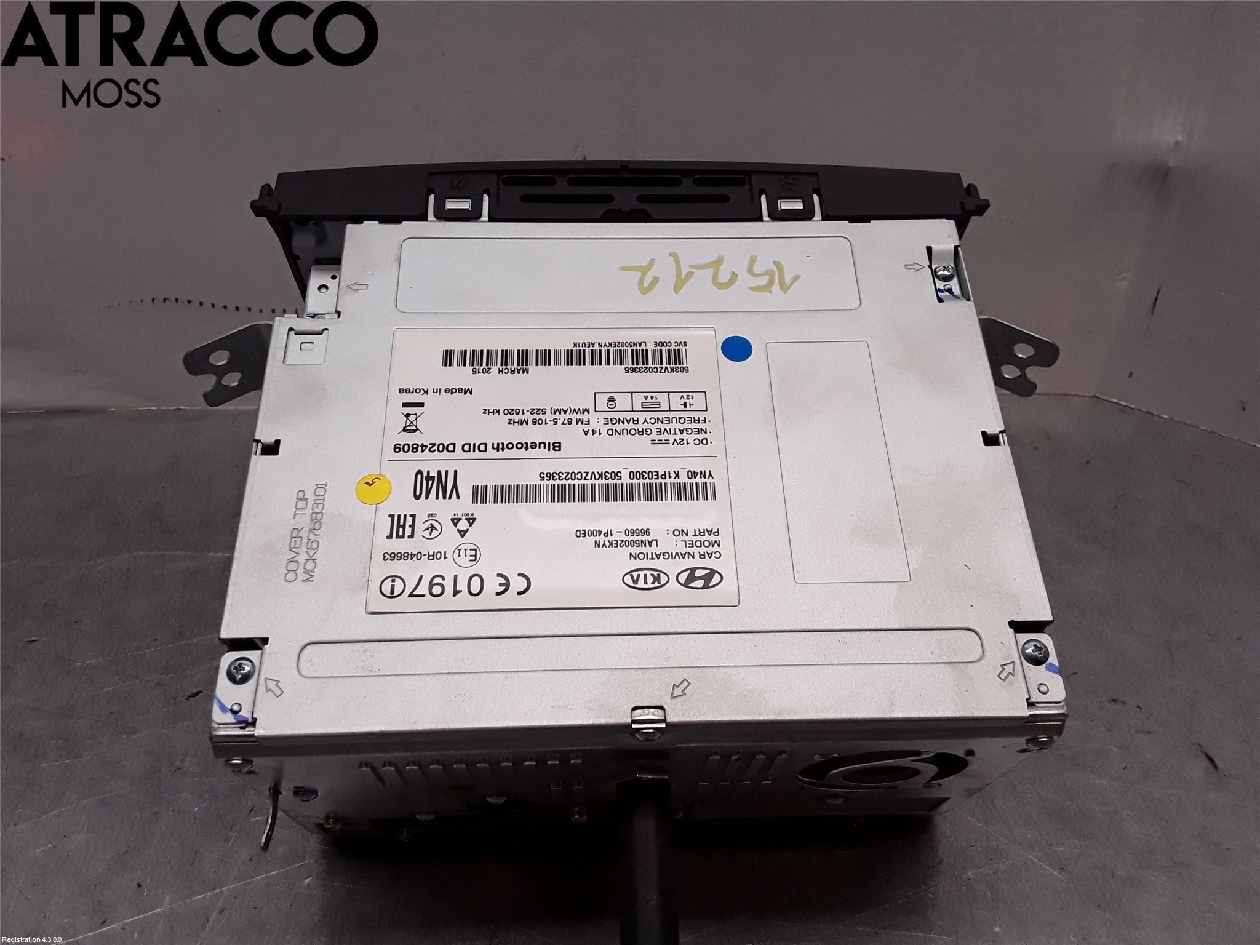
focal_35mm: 28
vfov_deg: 49.7
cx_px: 630
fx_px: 1019
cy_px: 472
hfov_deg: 63.4
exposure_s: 1/360
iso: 100
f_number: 1.9
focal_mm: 2.91
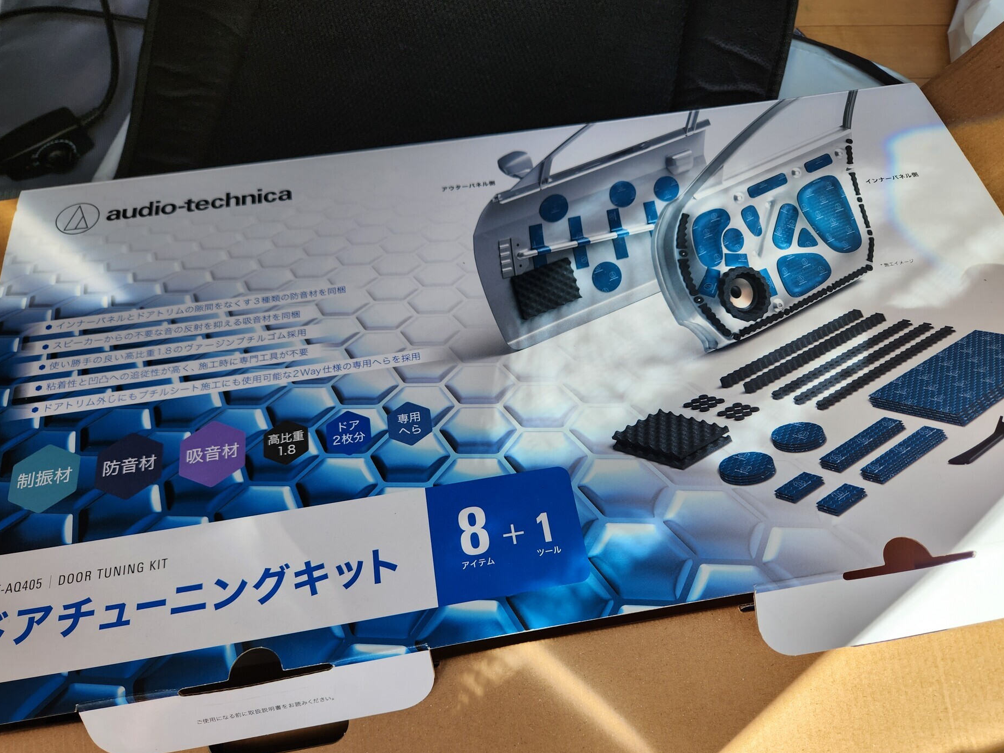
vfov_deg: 56.8
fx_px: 696
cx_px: 504
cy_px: 384
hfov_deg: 71.6
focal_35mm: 24
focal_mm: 5.4
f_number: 1.8
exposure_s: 1/142
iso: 20
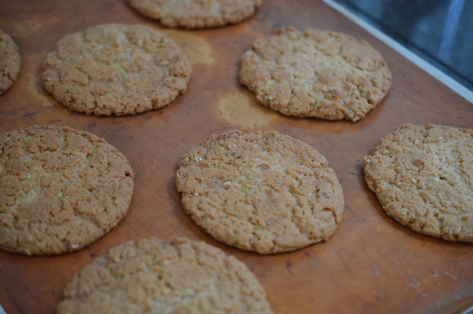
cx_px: 236
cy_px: 157
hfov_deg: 33.4
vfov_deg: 22.6
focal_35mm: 60
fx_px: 787
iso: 500
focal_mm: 40
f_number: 3
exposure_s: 1/60
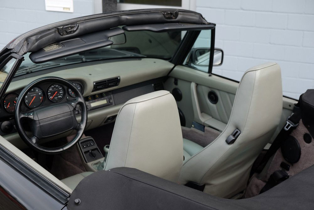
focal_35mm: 51
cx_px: 157
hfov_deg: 38.9
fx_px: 445
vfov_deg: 26.5
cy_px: 105
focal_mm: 34.3
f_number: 3.6
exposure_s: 1/170
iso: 200
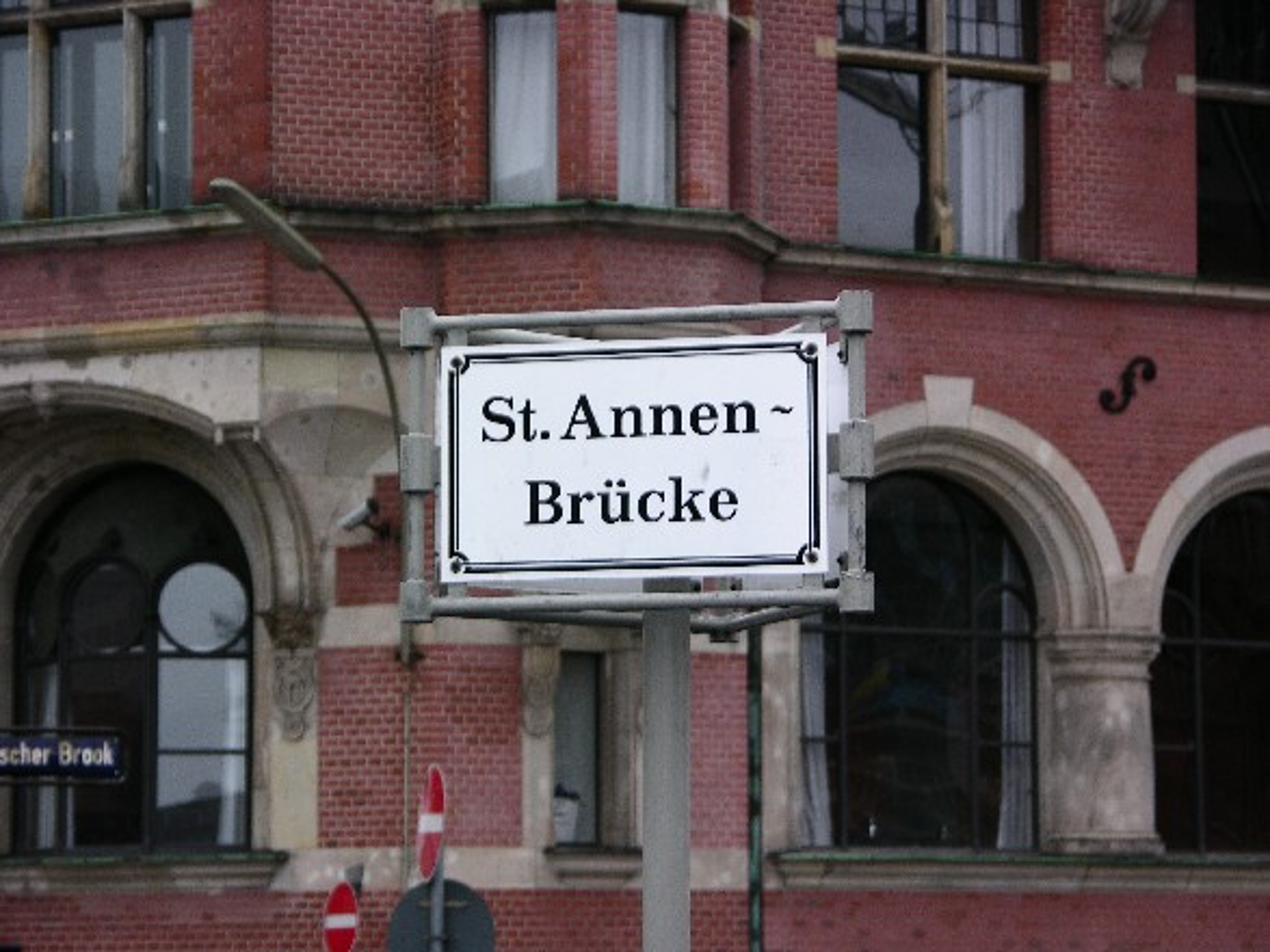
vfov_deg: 10.6
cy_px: 476
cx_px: 635
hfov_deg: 14.1
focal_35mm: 140
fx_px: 5135
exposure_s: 1/18.9
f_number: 3.8
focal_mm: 34.7
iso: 50
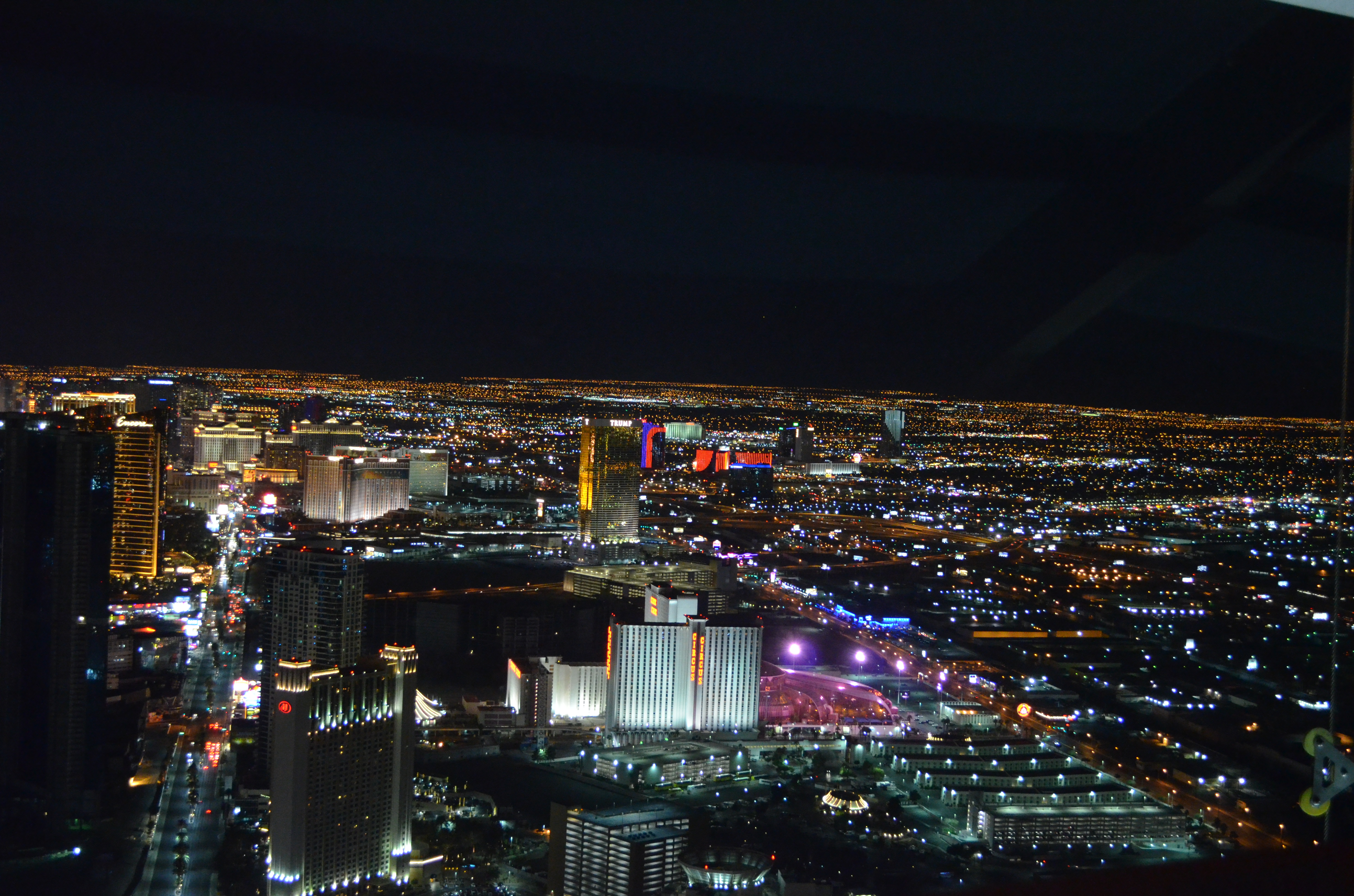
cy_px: 448
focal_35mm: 48
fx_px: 1802
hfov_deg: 41.2
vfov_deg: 28.0
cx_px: 677
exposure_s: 1/13
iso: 3200
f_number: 4.8
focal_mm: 32
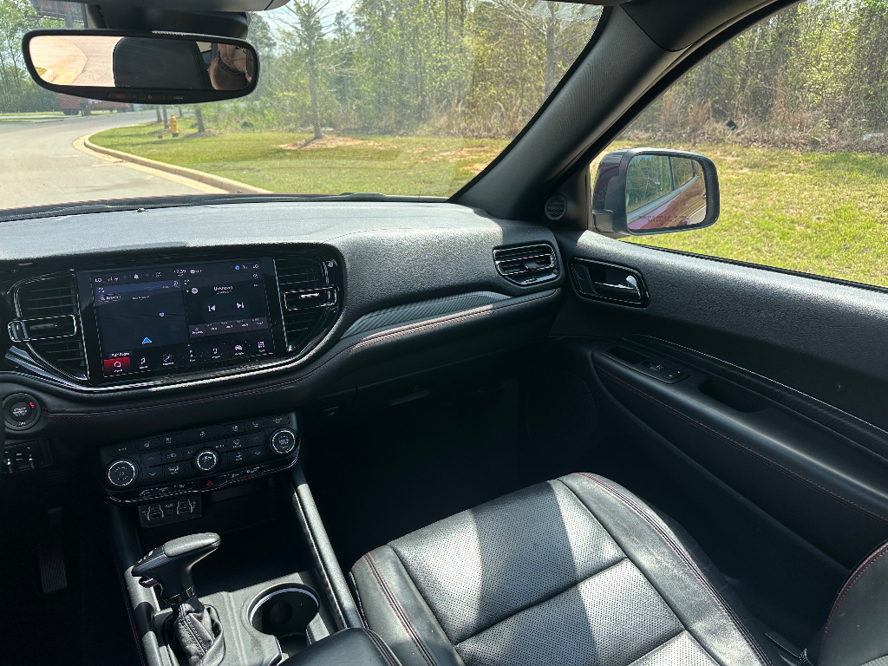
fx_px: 616
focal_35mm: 24
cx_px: 444
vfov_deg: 56.8
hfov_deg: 71.6
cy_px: 333
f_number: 1.78
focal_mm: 6.86
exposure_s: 1/879
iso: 80
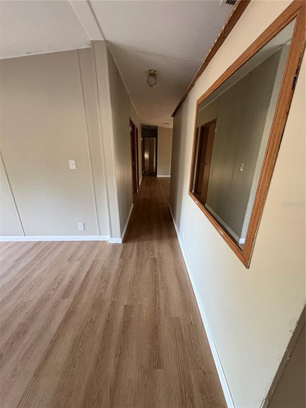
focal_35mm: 14
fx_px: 165
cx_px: 153
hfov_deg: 85.7
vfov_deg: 102.1
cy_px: 204
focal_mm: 2.22
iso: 640
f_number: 2.2
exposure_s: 1/60
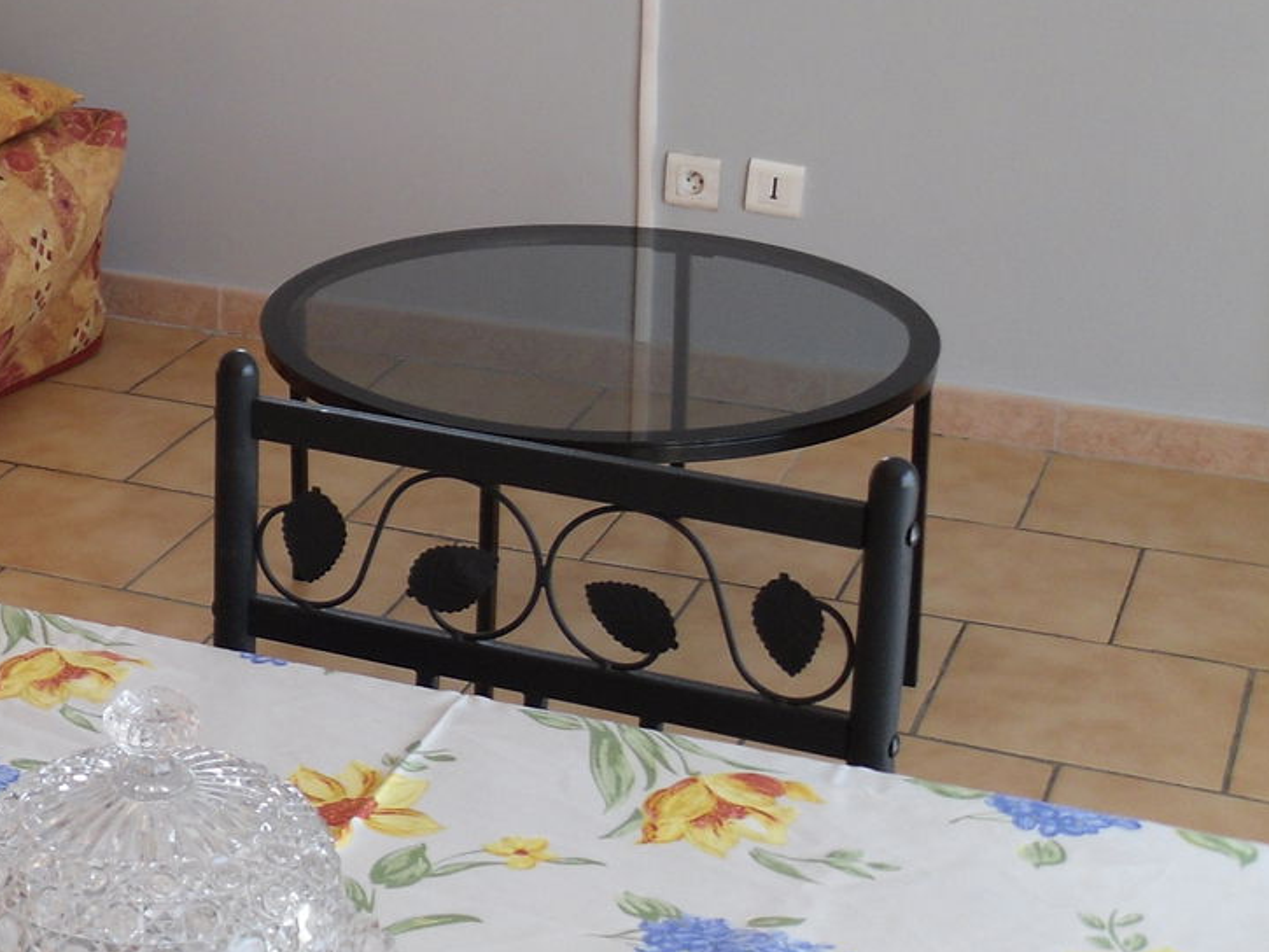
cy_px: 4
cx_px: 18
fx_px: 2750
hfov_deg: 24.8
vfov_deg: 19.1
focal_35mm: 75
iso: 100
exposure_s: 1/76
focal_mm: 6
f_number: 2.8
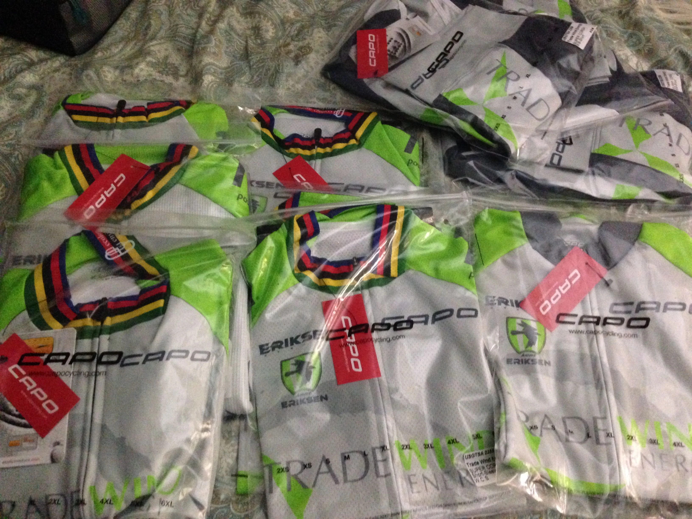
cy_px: 260
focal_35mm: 33
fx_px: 660
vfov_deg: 42.9
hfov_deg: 55.4
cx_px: 346
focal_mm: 4.12
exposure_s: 1/15
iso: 800
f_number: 2.4
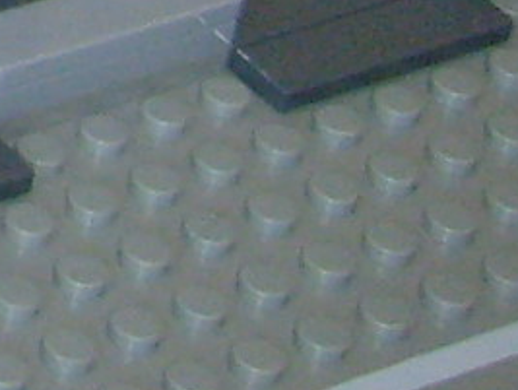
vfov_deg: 5.1
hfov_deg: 6.4
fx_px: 4016
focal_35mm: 268
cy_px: -1015
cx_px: -1304
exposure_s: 1/45
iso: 100
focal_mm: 5.8
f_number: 2.8
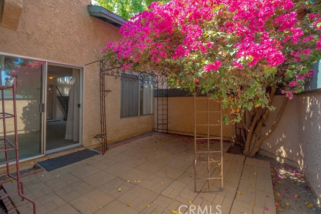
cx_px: 160
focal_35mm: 16
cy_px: 104
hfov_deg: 96.8
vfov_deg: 73.6
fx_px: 143
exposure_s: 1/40
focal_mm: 10
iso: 100
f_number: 7.1
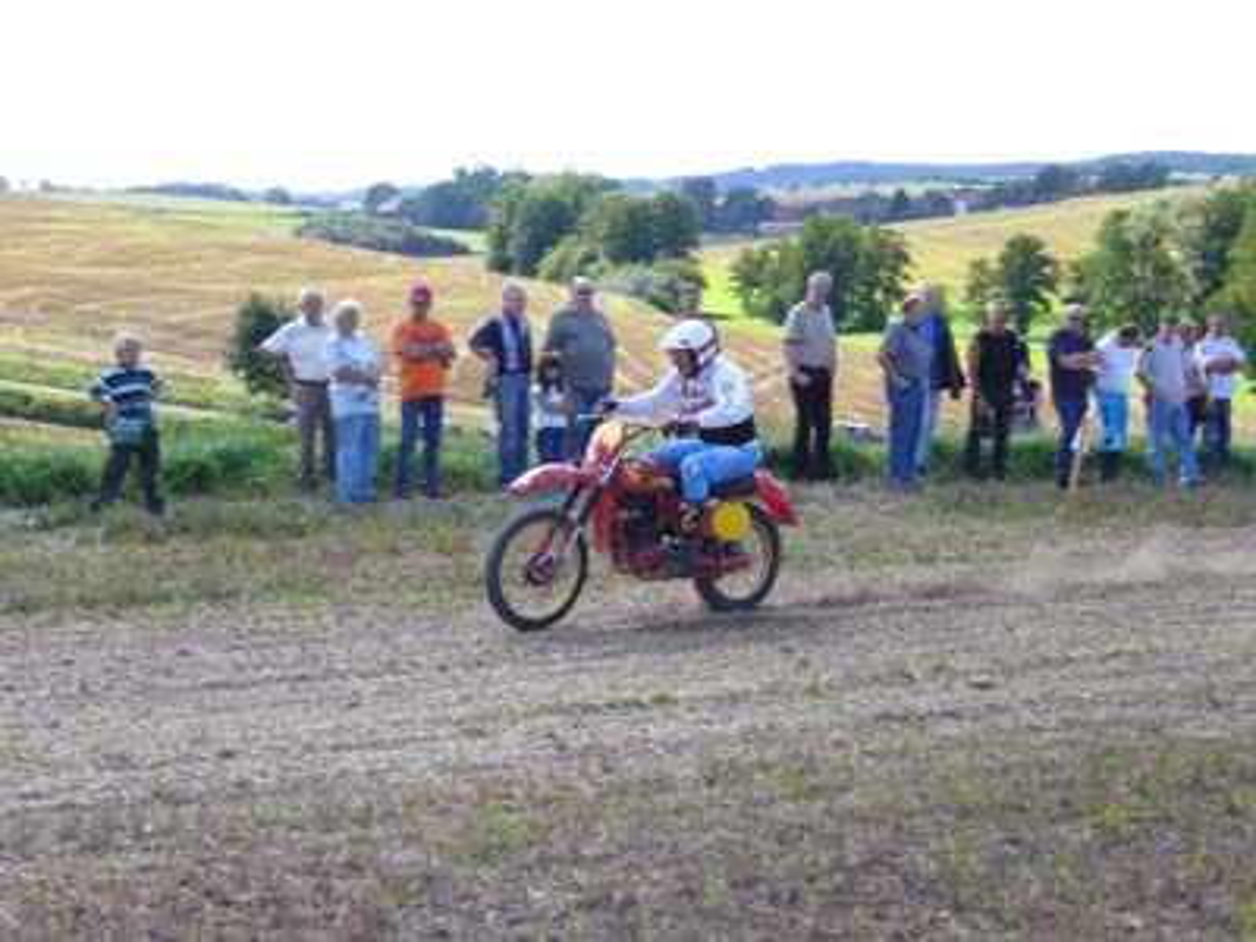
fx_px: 2177
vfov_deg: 24.4
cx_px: 628
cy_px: 471
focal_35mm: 60
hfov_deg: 32.2
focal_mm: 9.9
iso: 100
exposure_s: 1/320
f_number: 3.6
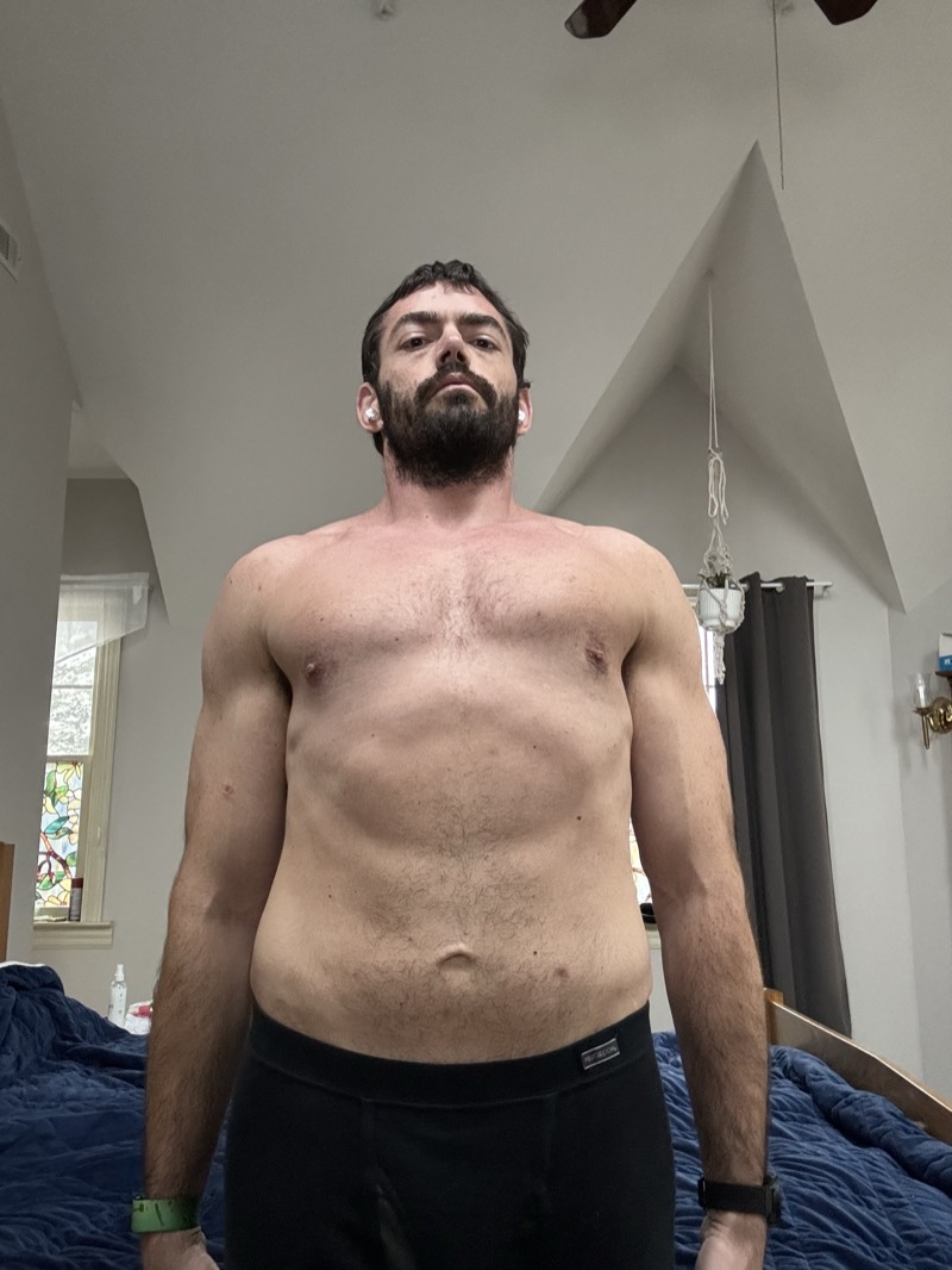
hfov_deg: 46.8
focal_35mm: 30
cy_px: 635
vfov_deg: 60.0
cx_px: 476
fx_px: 1100
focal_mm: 2.69
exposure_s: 1/30
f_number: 1.9
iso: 400
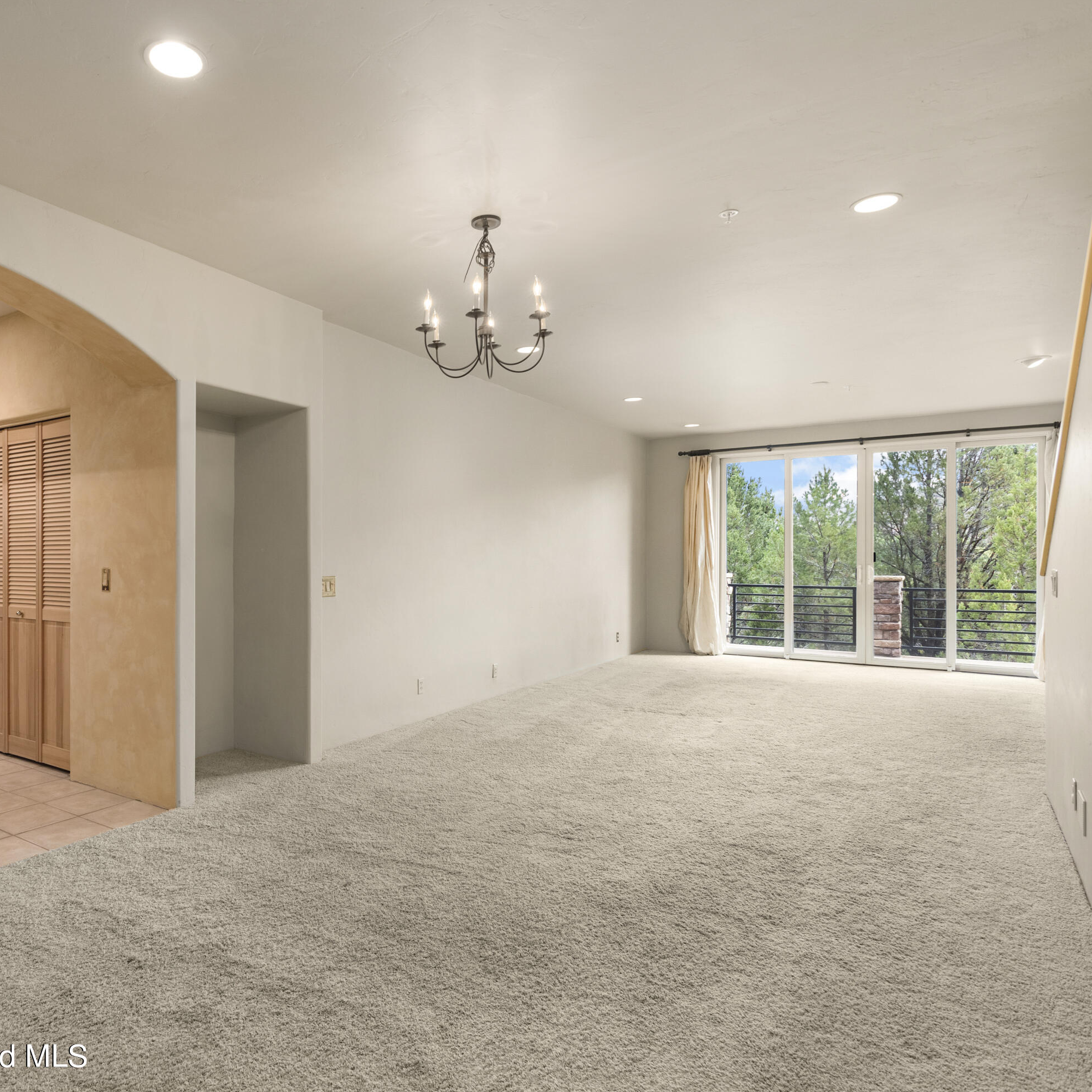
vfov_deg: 69.6
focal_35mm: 22
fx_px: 785
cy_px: 552
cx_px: 346
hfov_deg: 67.3
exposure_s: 1/8
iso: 500
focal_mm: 17
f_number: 7.1
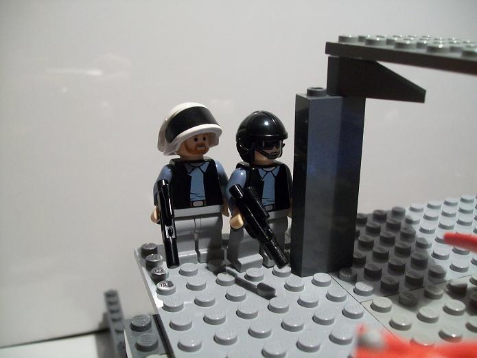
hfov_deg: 51.4
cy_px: 179
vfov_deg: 39.6
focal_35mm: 36
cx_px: 238
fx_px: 496
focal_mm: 6
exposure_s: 1/13
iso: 160
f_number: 2.7
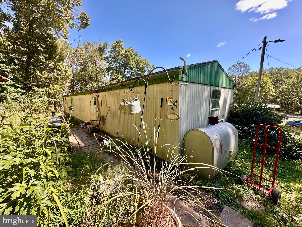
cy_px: 114
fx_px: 122
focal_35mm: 14
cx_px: 151
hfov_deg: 102.1
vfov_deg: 85.7
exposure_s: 1/287
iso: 40
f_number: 2.2
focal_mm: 2.22
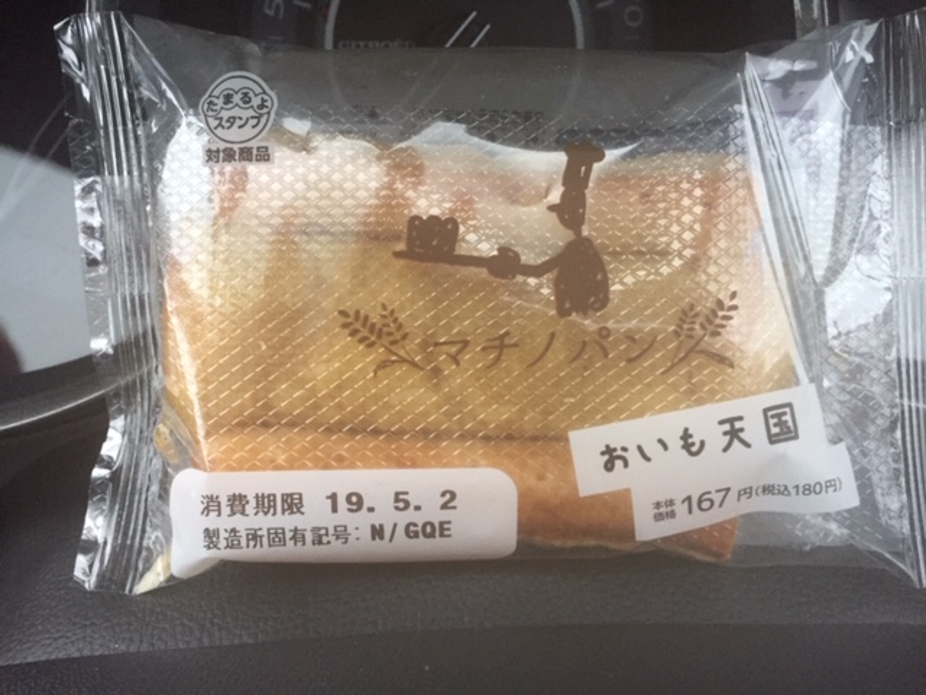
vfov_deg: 48.2
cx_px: 463
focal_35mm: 29
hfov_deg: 61.7
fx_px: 776
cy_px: 348
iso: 160
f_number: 2.2
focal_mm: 4.15
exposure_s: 1/30
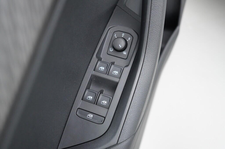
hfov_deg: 53.2
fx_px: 225
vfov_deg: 36.8
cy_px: 74
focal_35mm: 36
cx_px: 112
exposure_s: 1/320
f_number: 2.8
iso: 1600
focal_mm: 24
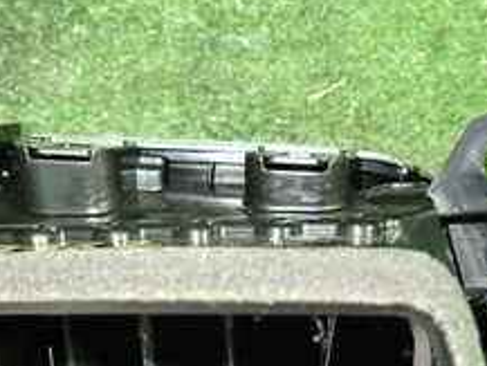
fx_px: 971
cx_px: 224
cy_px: 458
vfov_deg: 19.8
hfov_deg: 28.1
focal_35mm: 69
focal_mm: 4.5
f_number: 2
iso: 800
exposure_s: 1/30
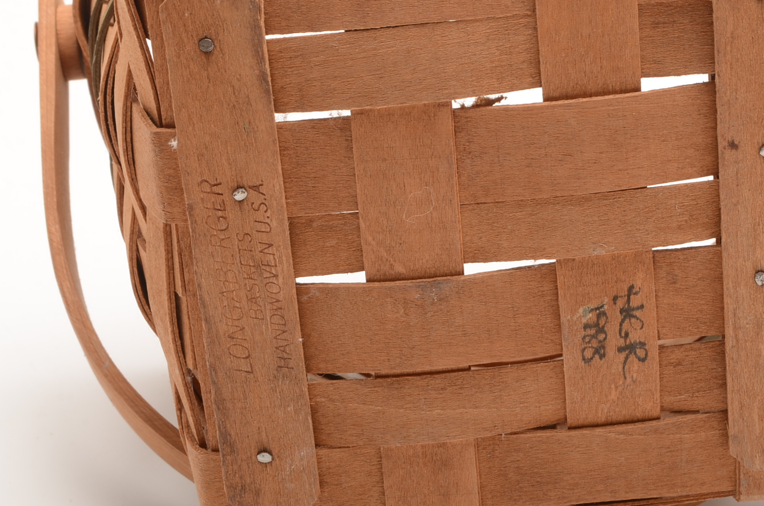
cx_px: 505
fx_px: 2054
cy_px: 198
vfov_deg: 14.0
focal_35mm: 97
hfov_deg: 21.0
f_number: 20
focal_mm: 40
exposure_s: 1/200
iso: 100
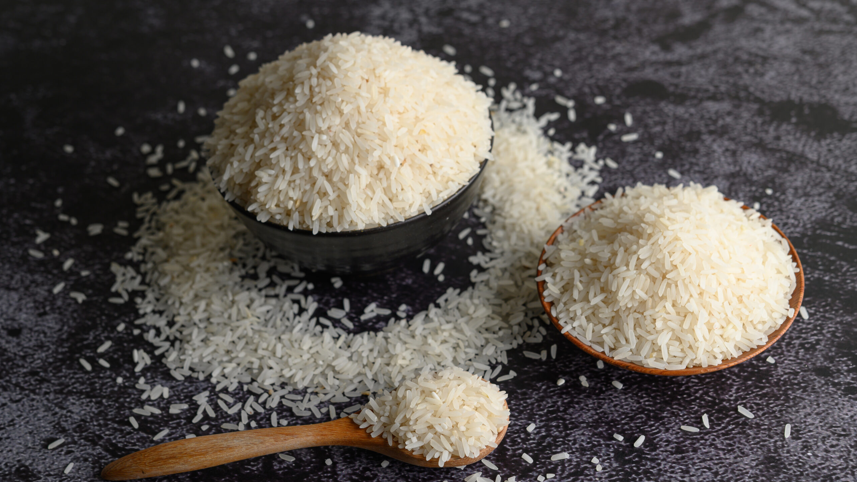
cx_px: 429
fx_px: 1432
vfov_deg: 19.1
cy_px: 259
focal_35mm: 63
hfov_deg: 33.3
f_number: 8
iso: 100
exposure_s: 1/125
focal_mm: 60
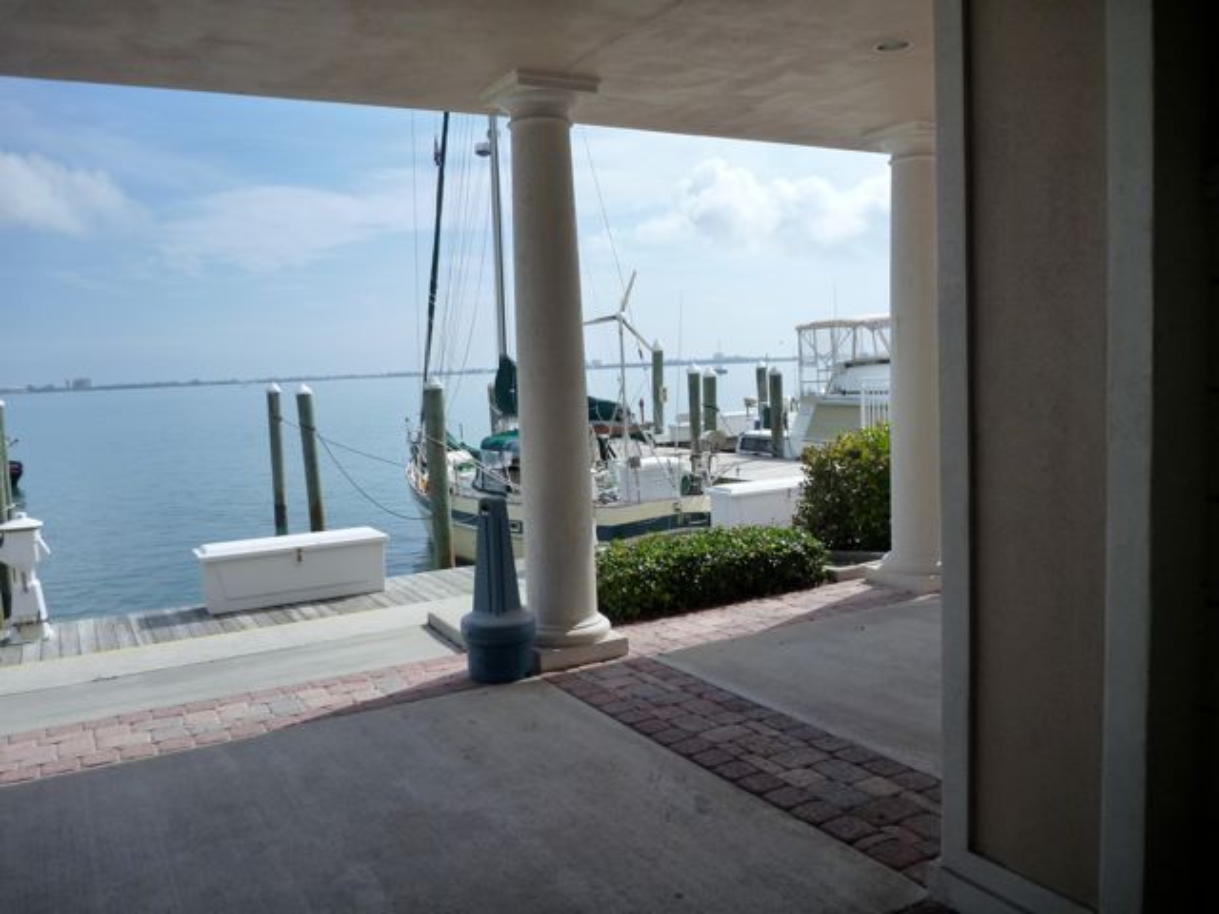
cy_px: 457
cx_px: 610
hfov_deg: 63.4
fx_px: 986
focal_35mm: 28
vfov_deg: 49.7
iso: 125
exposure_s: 1/1300
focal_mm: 4.9
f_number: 3.3
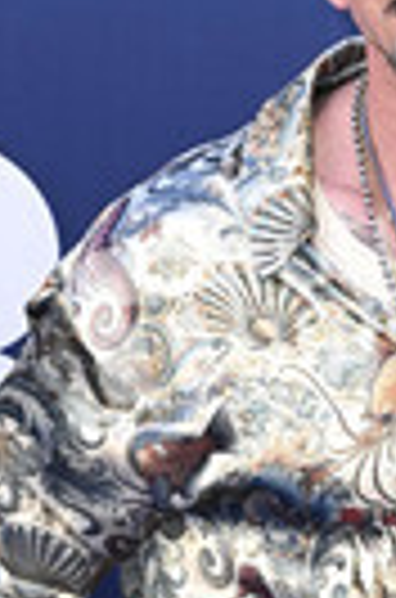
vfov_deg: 12.5
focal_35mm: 163
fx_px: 2703
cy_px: 522
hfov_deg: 8.3
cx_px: 441
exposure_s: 1/200
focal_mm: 54
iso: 500
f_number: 5.6
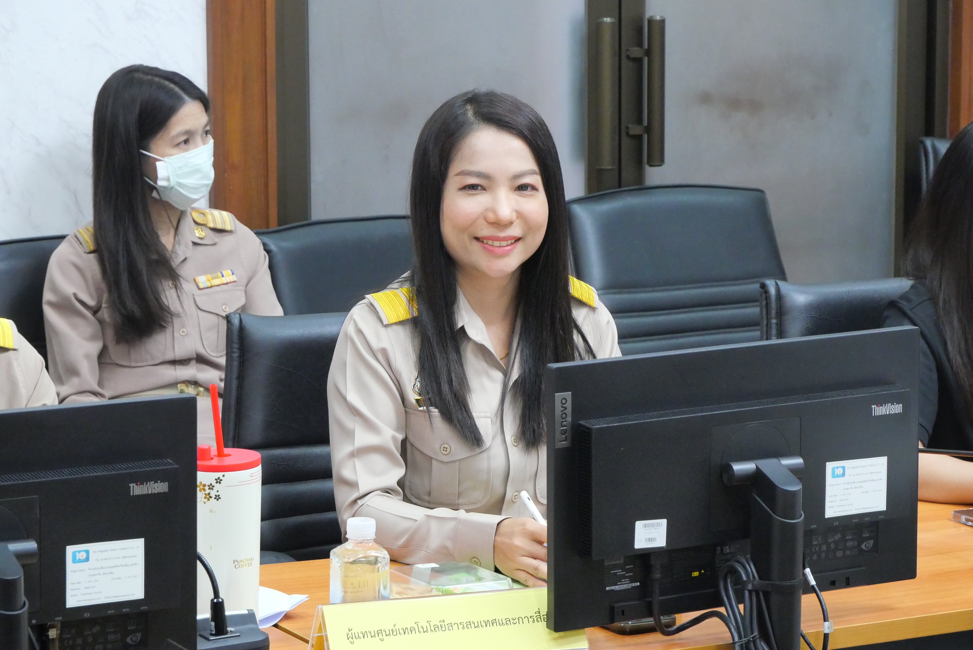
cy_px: 325
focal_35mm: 124
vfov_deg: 11.1
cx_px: 486
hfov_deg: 16.5
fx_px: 3353
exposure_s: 1/20
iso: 3200
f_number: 7.1
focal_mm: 60
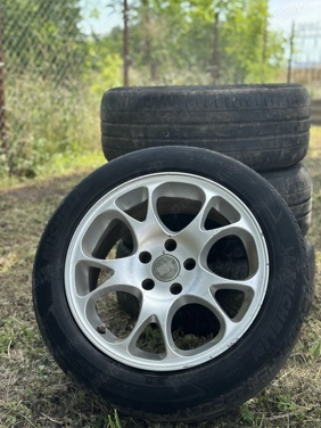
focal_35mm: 51
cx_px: 166
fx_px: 631
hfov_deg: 28.6
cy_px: 206
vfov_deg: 37.5
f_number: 1.78
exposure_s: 1/1541
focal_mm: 6.86
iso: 80
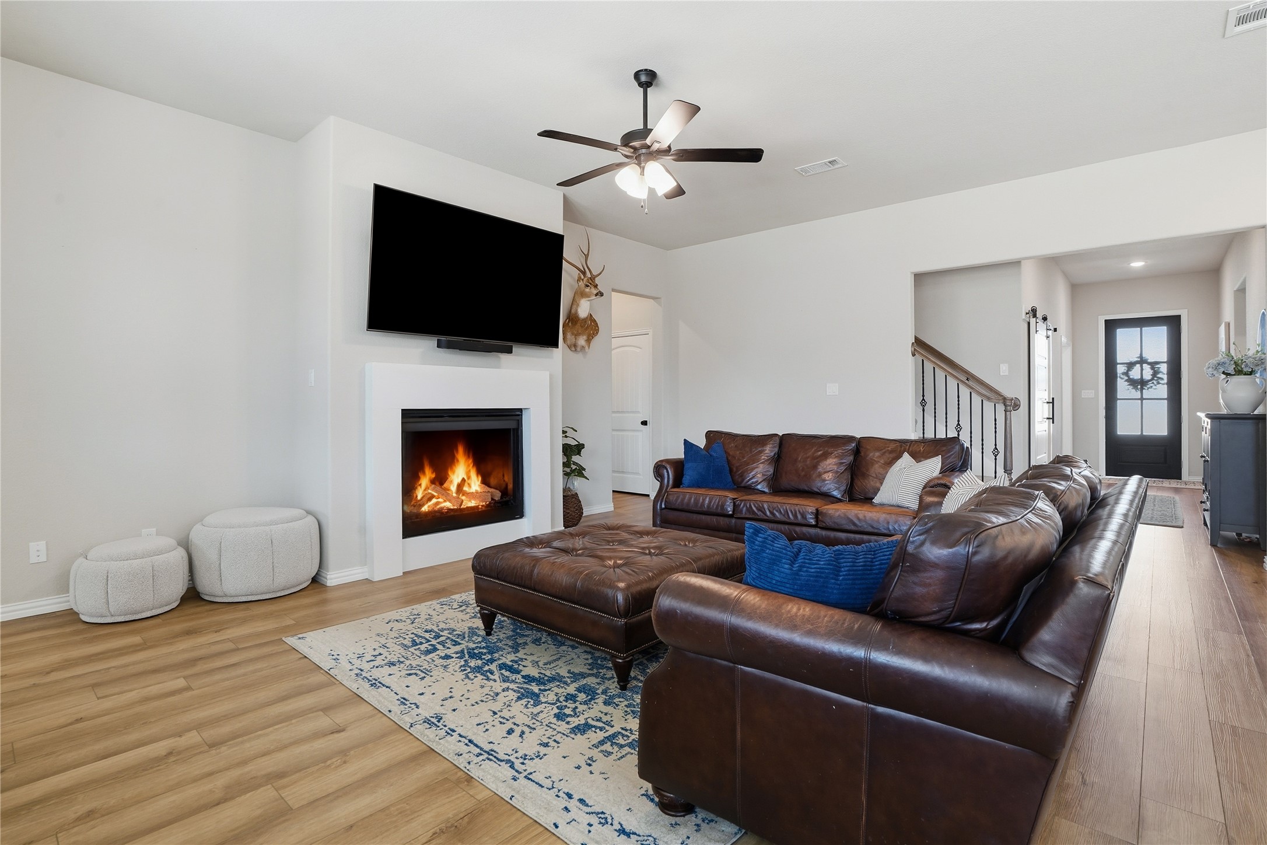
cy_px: 422
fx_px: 563
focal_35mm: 16
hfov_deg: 96.7
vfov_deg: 73.7
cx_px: 634
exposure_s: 1/20
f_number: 9
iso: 200
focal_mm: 16
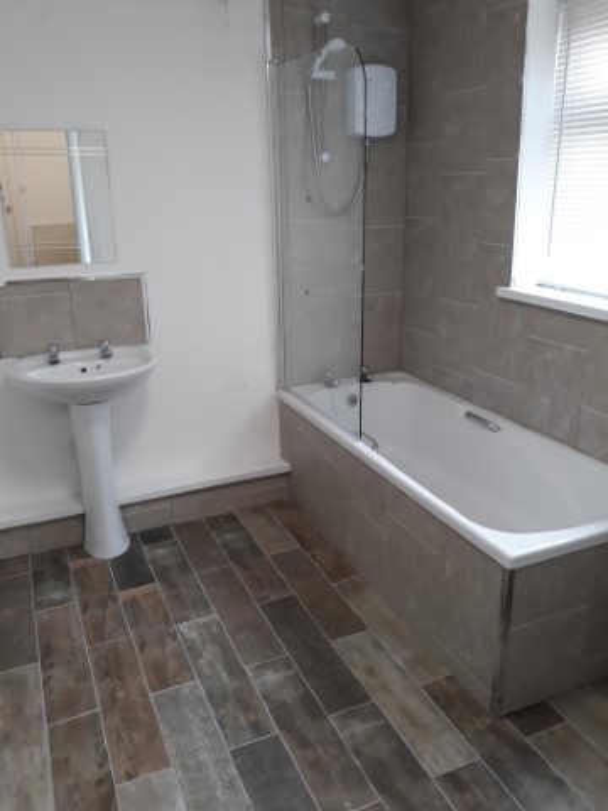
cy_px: 406
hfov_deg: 51.4
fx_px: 632
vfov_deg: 65.3
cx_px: 304
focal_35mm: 27
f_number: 1.7
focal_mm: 3.71
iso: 64
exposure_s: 1/50
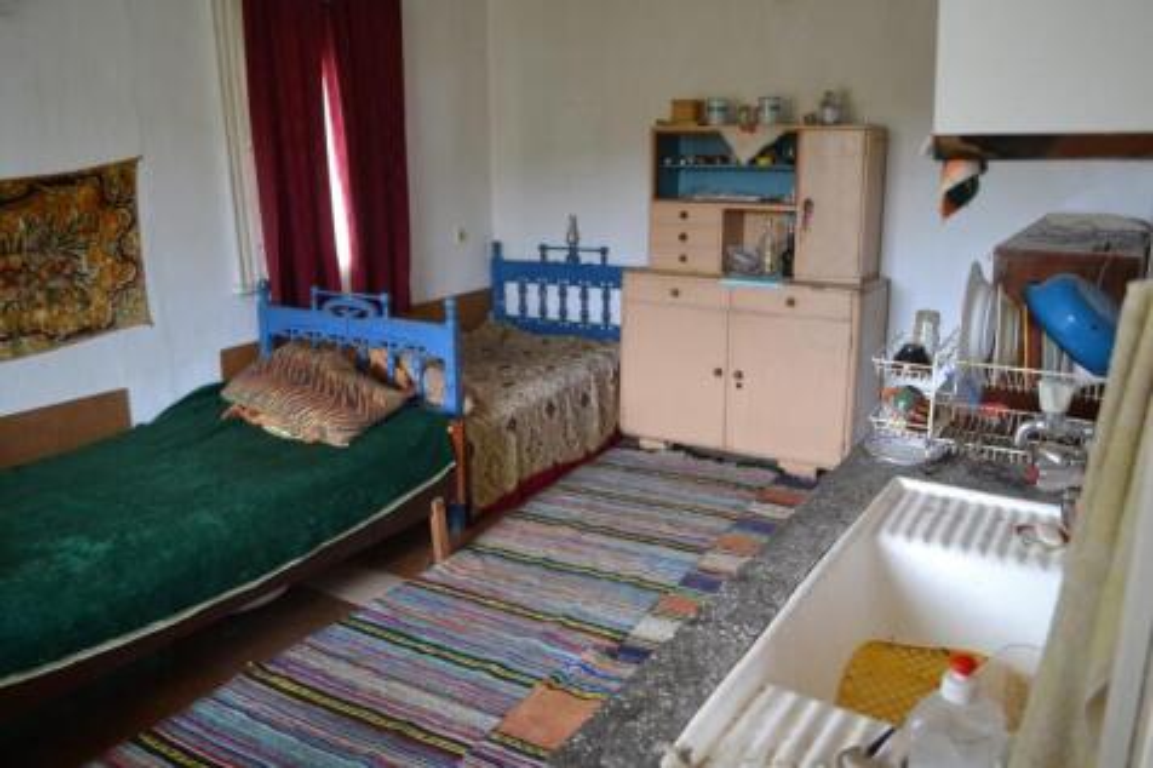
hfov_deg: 67.4
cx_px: 576
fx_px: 864
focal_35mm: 27
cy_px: 384
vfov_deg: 47.9
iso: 400
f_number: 3.5
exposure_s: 1/40
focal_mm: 18
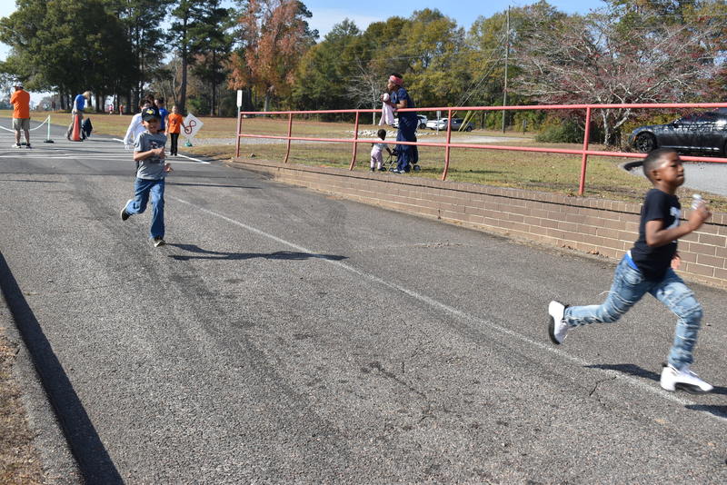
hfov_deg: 51.3
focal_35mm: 38
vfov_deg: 35.5
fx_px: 758
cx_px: 364
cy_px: 242
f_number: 7.1
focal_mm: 25
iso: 100
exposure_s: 1/320
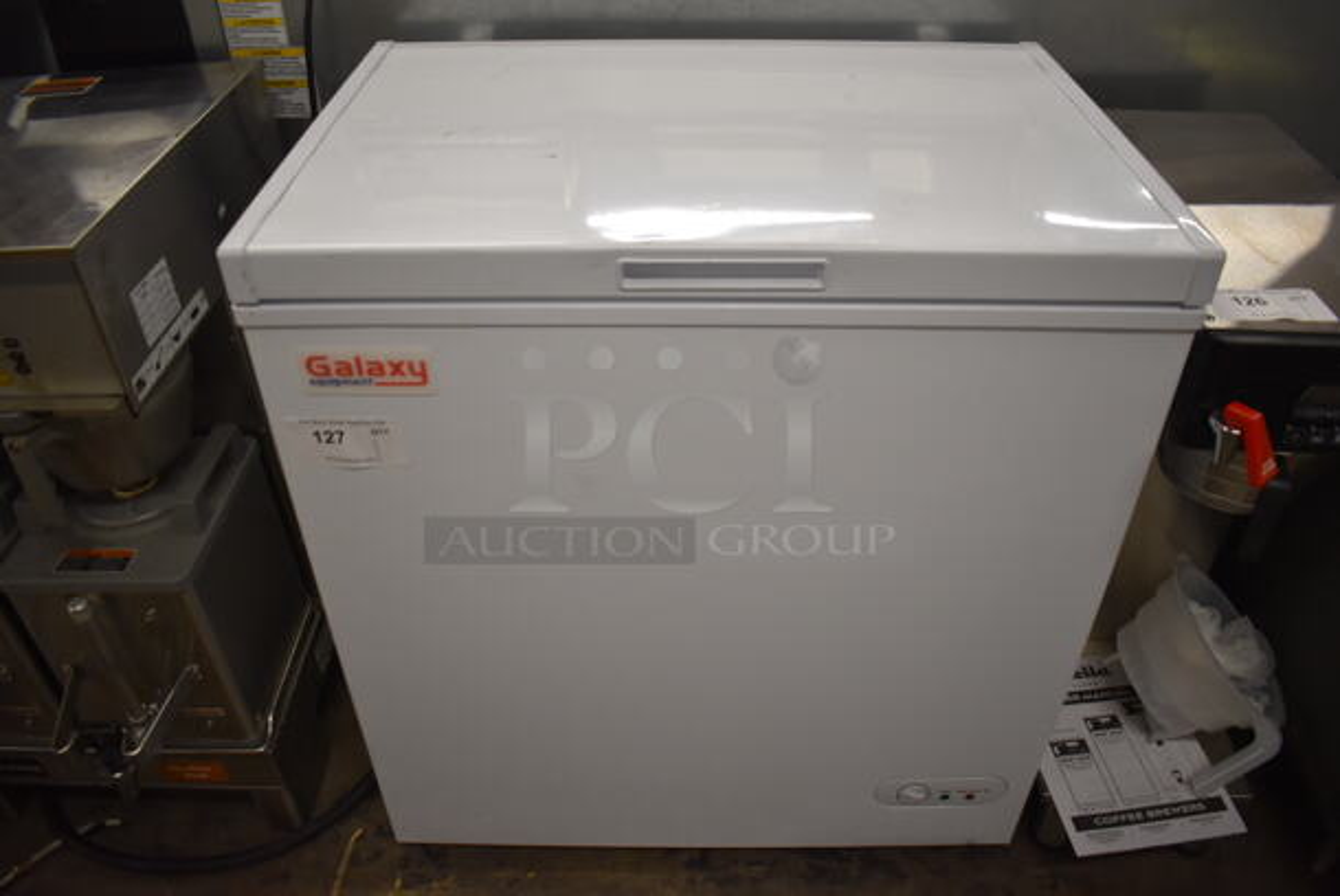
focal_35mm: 27
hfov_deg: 67.3
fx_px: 1006
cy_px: 448
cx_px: 670
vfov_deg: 48.0
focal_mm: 18
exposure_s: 1/160
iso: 800
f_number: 3.5
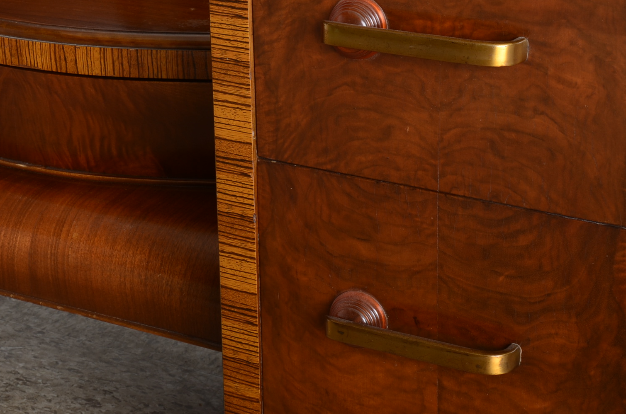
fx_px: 1700
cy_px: 91
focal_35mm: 98
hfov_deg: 20.8
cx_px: 246
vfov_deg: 13.8
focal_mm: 40
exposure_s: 1/160
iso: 125
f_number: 13
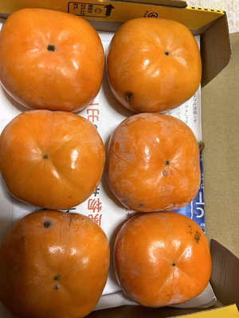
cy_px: 159
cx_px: 120
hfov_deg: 53.1
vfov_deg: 67.3
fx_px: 239
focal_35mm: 26
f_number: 1.5
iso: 200
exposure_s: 1/60
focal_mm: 5.7
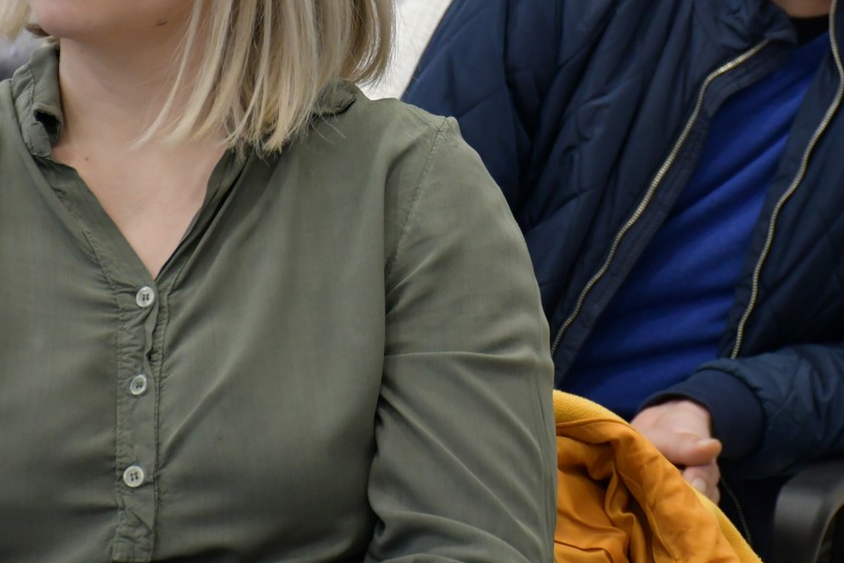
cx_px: 780
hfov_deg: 10.7
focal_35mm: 191
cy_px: 33
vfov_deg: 7.2
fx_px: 4478
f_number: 5
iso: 1400
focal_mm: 66
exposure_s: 1/125
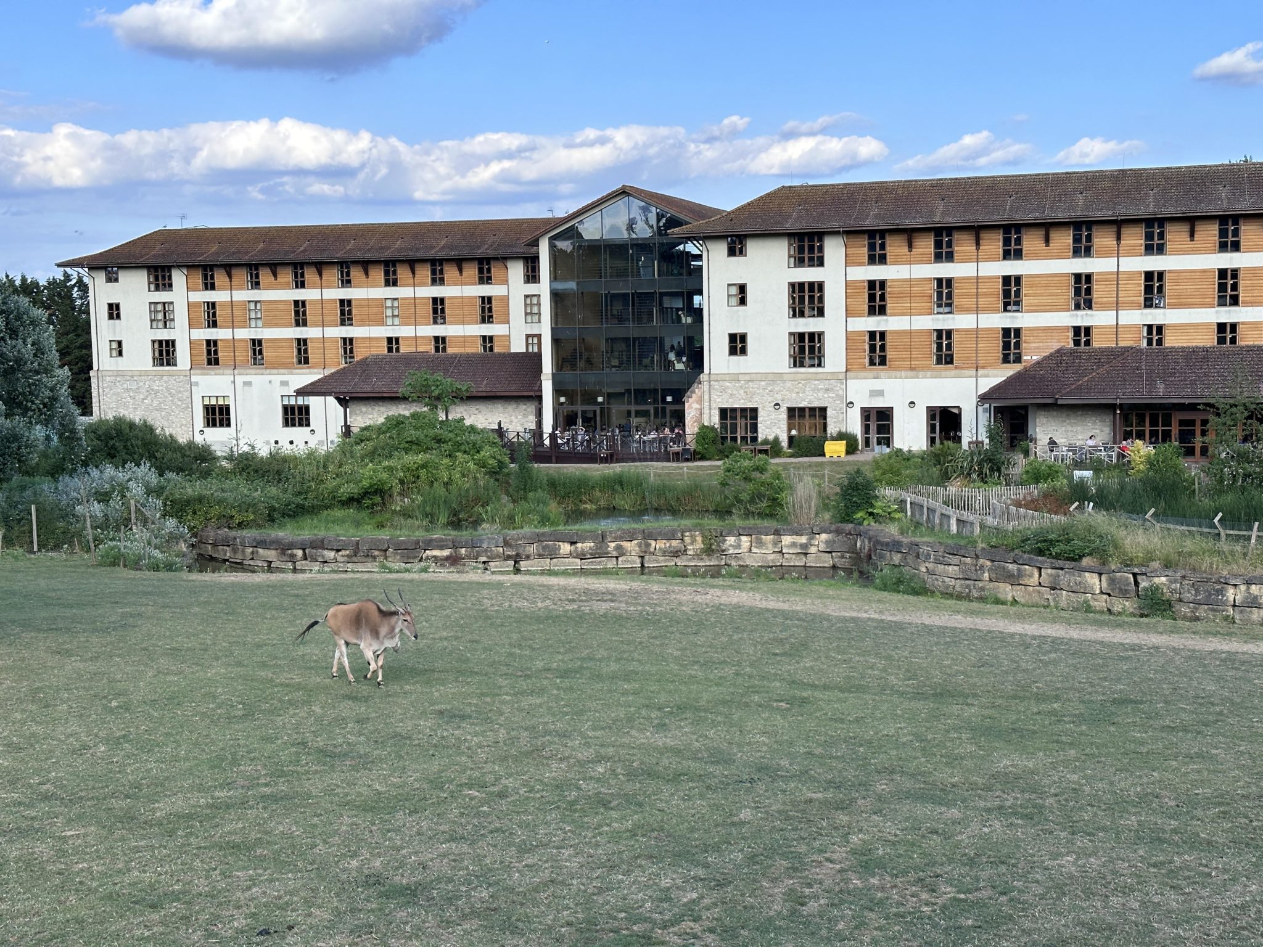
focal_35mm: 48
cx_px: 632
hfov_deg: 39.7
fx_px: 1751
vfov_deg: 30.3
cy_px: 474
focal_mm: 6.86
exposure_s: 1/1667
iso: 64
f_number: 1.78
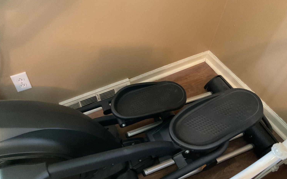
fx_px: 243
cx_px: 143
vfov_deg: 40.6
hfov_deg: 61.2
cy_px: 93
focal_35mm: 31
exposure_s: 1/20
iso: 500
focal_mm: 3
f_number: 1.8
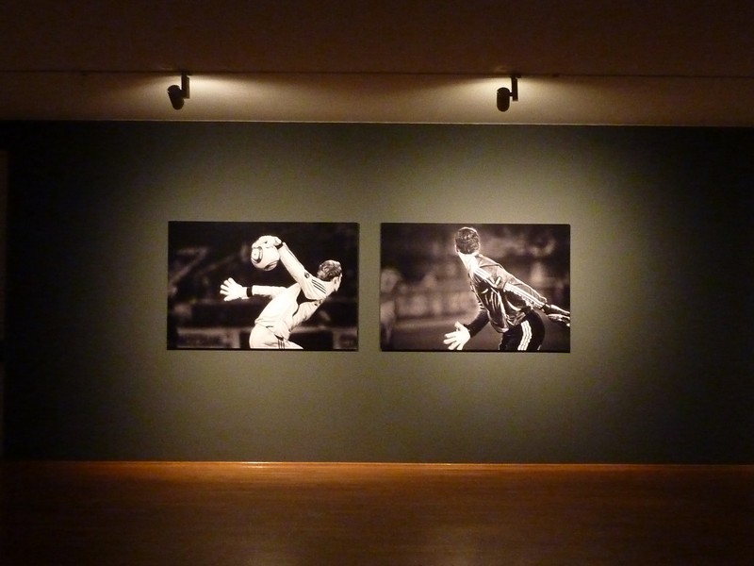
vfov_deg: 31.5
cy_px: 283
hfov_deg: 41.2
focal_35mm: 46
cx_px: 377
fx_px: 1002
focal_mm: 5.3
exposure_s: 1/8
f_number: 3.5
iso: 800
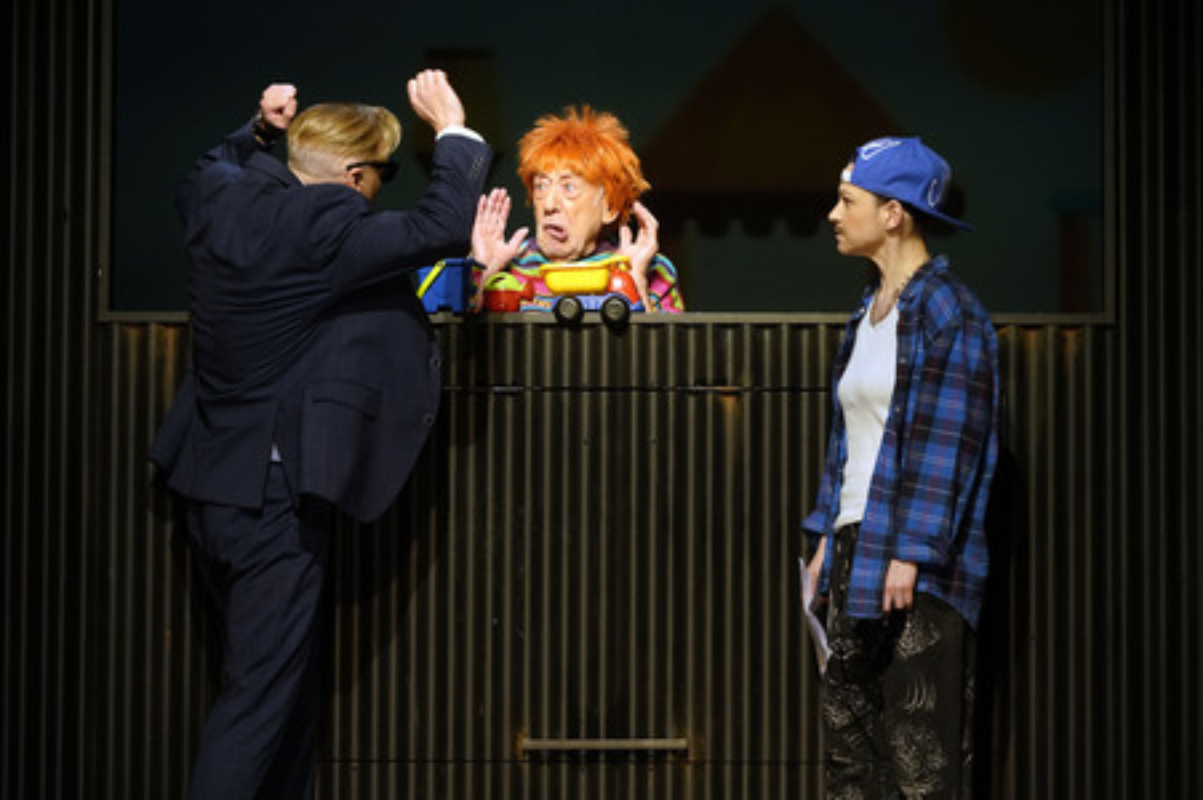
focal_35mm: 141
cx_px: 602
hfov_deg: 14.6
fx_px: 4708
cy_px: 400
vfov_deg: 9.7
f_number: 5.6
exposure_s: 1/250
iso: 2000
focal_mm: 141
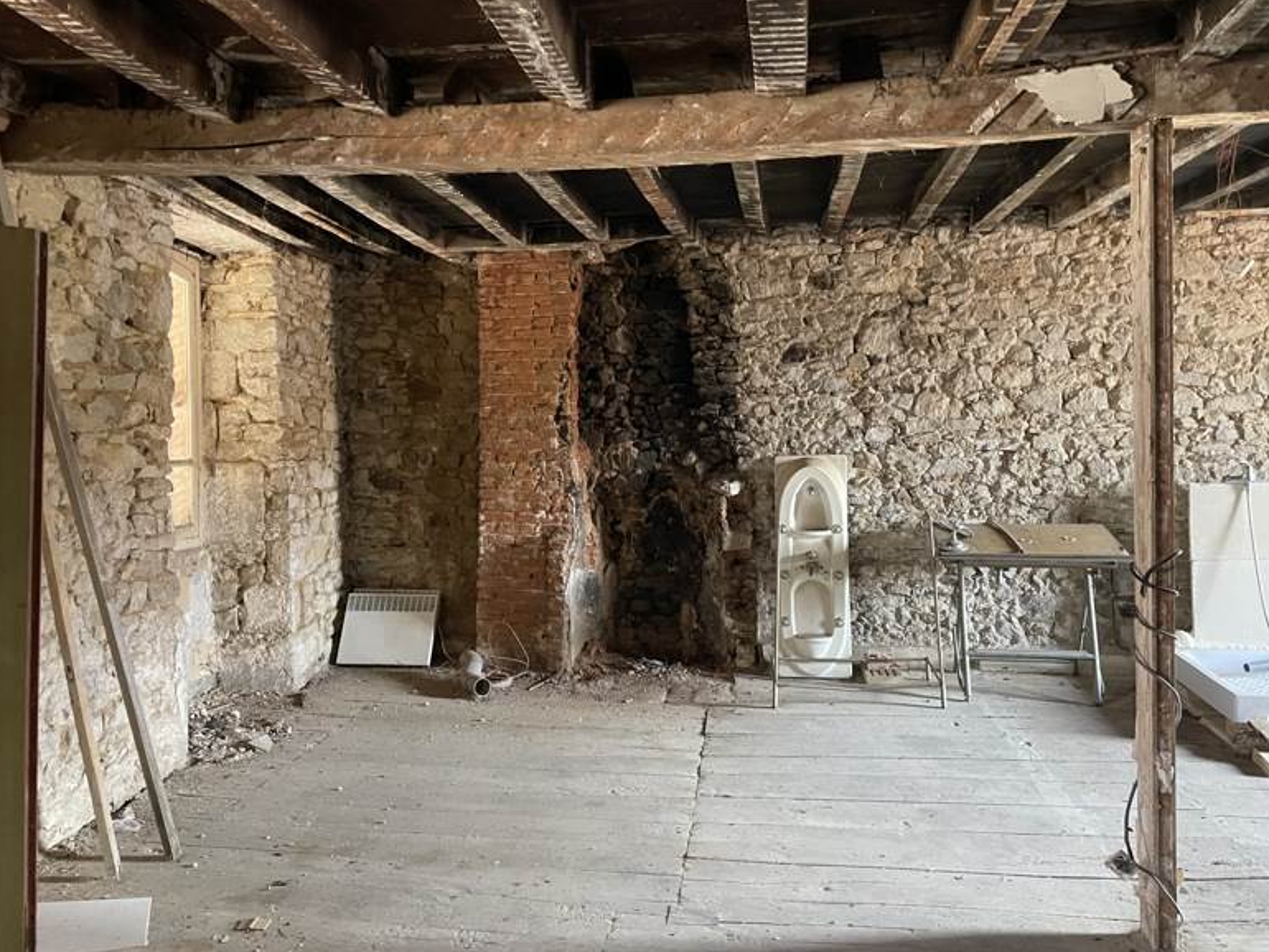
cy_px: 461
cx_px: 648
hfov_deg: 65.3
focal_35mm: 27
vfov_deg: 51.4
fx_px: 990
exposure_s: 1/52
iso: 500
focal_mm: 4.2
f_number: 1.6
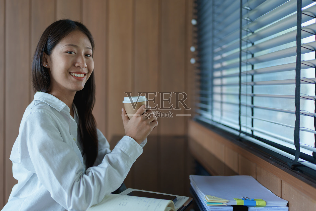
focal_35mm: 35
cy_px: 106
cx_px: 158
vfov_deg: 37.9
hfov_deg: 54.4
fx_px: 307
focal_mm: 35
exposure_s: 1/320
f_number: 1.4
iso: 100
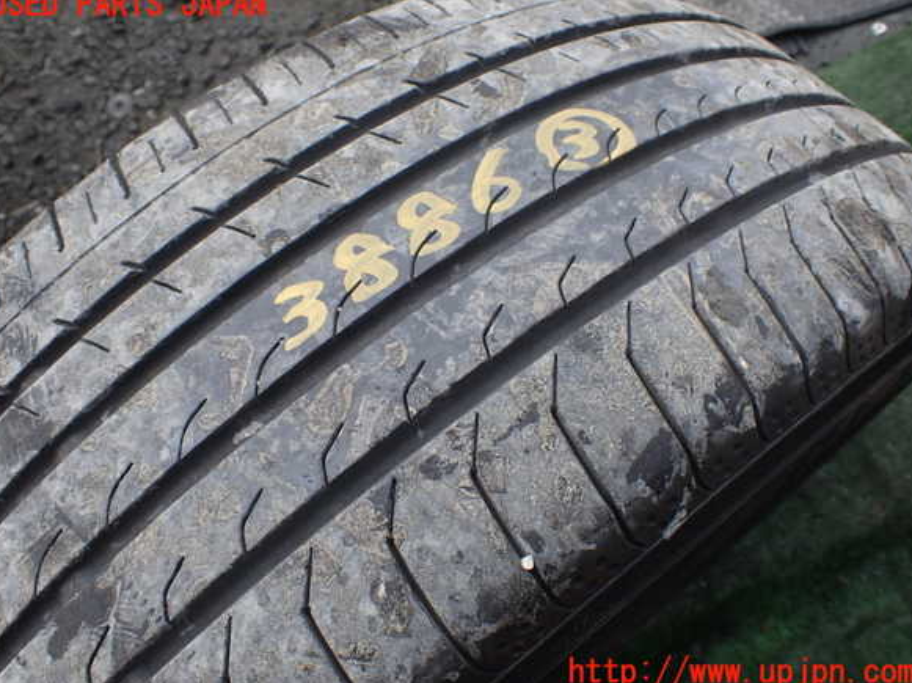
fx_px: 816
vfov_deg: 45.4
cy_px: 339
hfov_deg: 58.4
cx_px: 452
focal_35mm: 31
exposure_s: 1/250
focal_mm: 5.4
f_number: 3.2
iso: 100
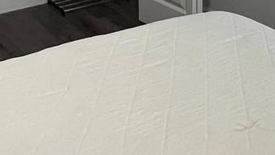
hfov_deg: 30.9
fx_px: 481
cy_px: -123
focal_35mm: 66
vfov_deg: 15.7
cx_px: 46
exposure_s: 1/60
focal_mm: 1.57
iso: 160
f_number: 1.8
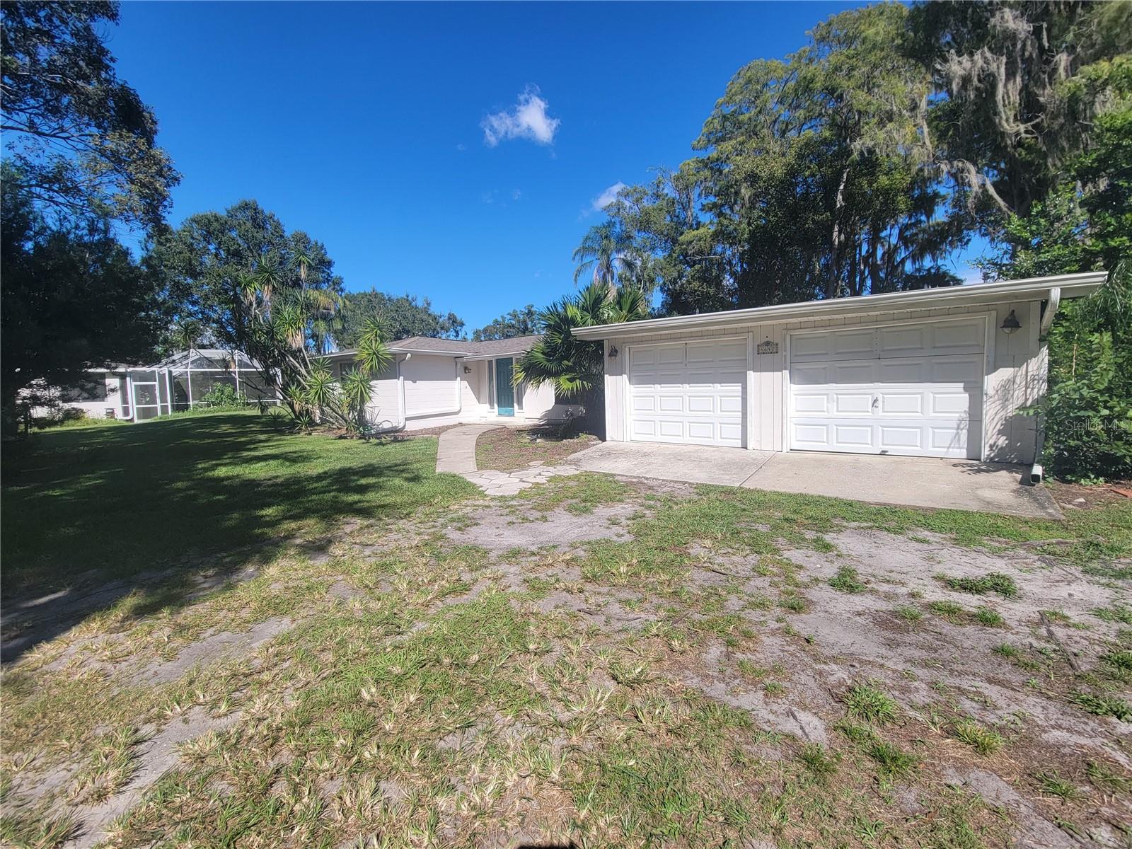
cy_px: 424
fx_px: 425
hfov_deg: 106.2
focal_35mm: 13
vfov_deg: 89.9
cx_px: 566
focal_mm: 2.2
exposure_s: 1/1567
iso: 50
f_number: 2.2
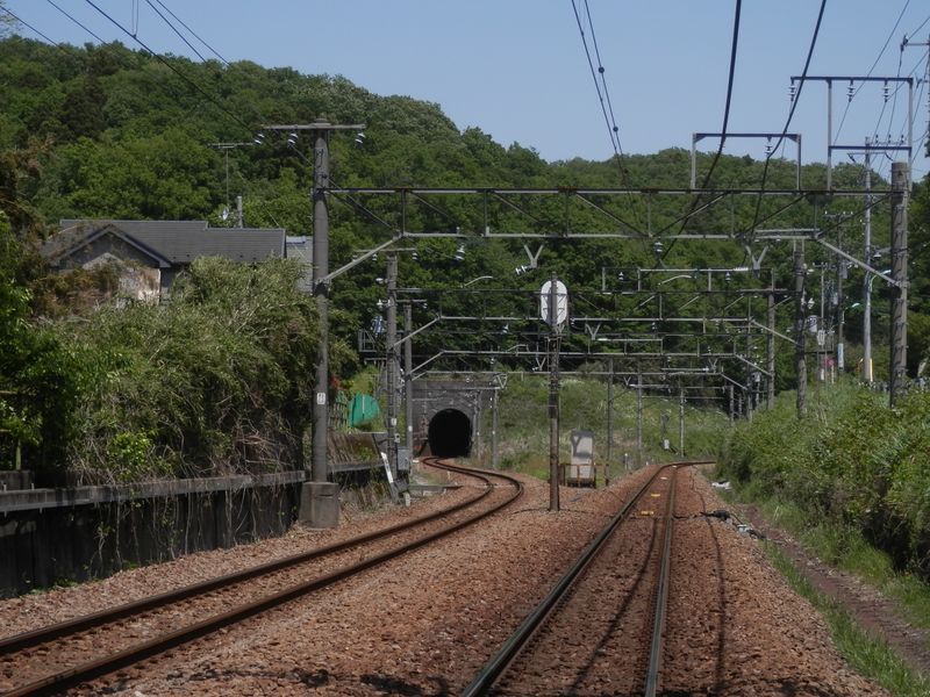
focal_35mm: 106
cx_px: 465
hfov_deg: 18.5
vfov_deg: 14.0
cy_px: 348
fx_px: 2848
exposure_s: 1/640
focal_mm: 19
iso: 80
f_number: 5
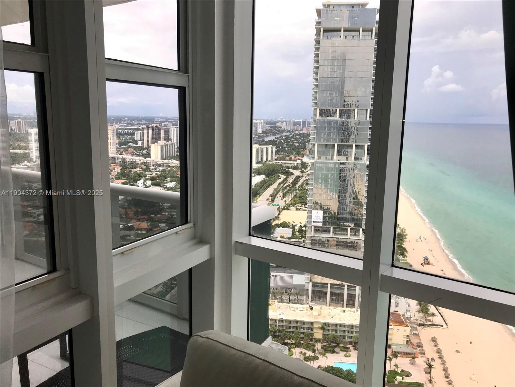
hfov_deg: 63.4
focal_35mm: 28
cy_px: 194
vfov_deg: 49.7
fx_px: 417
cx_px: 258
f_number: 1.8
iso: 20
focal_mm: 3.99
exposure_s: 1/1520
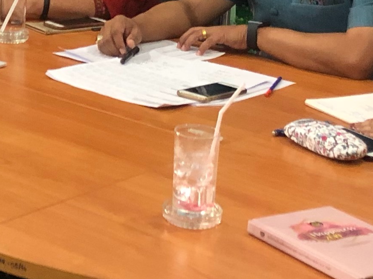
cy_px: -107
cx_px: 16
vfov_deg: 11.1
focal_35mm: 129
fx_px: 1390
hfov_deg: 15.1
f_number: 1.8
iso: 100
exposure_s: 1/13
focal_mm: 3.99
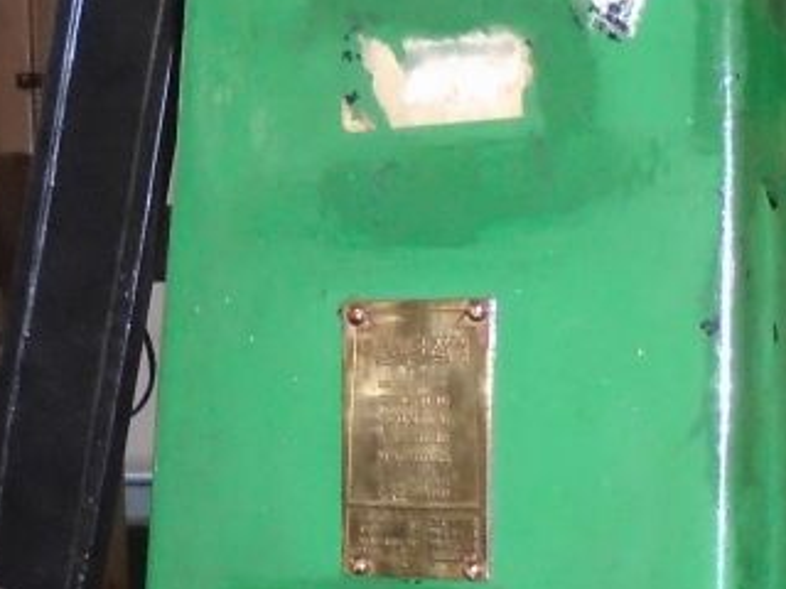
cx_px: 278
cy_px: 643
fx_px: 2361
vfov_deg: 13.9
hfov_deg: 18.9
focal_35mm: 104
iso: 400
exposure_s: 1/30
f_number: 3.2
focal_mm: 4.6
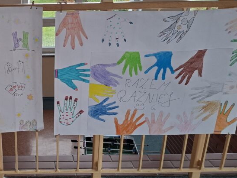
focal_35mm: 43
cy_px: 63
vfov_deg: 33.4
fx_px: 294
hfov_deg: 41.5
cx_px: 39
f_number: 1.8
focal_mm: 5.54
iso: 200
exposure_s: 1/100
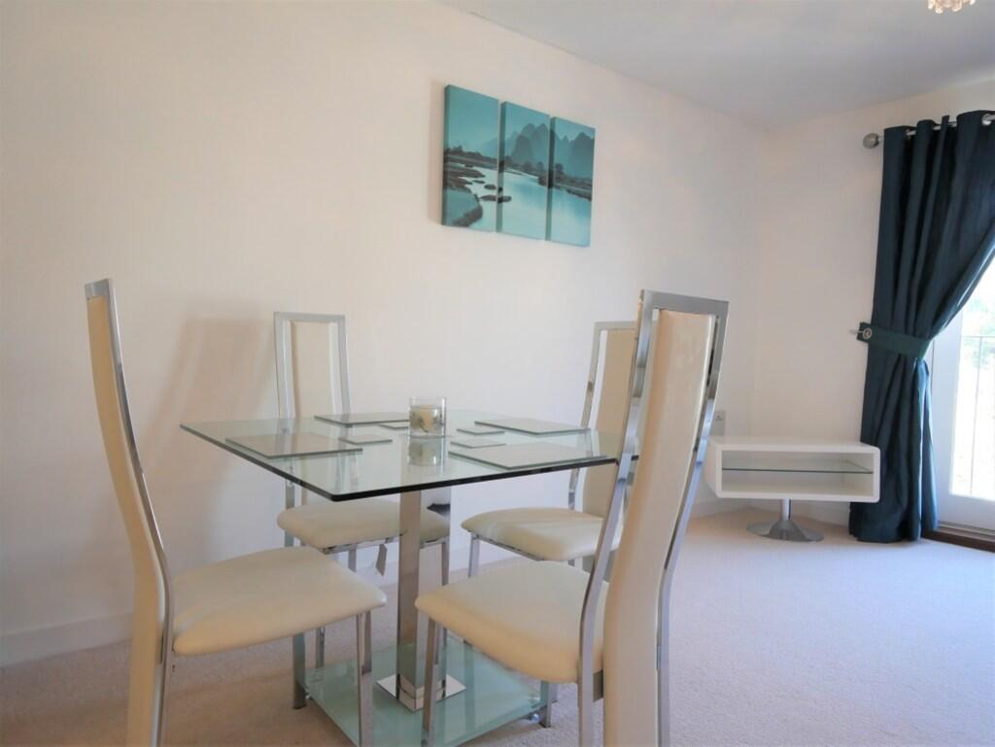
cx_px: 498
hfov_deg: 76.4
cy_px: 374
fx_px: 633
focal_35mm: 22
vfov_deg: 61.1
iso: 800
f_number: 4
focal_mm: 11
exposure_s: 1/60
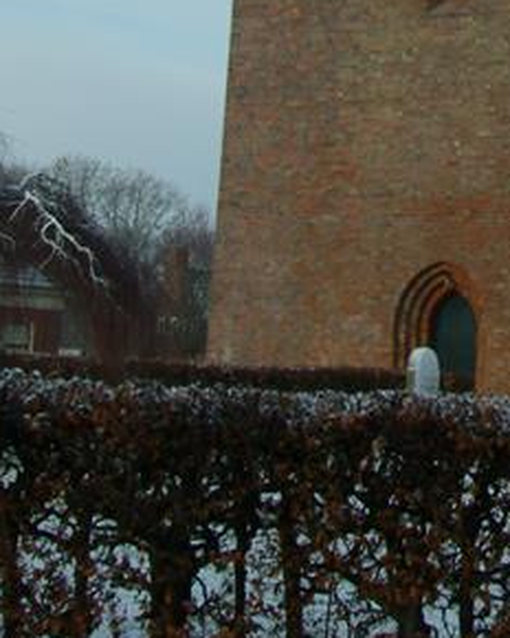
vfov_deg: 14.3
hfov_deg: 11.9
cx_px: 648
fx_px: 2377
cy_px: -310
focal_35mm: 126
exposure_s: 1/350
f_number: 9.5
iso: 400
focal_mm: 24
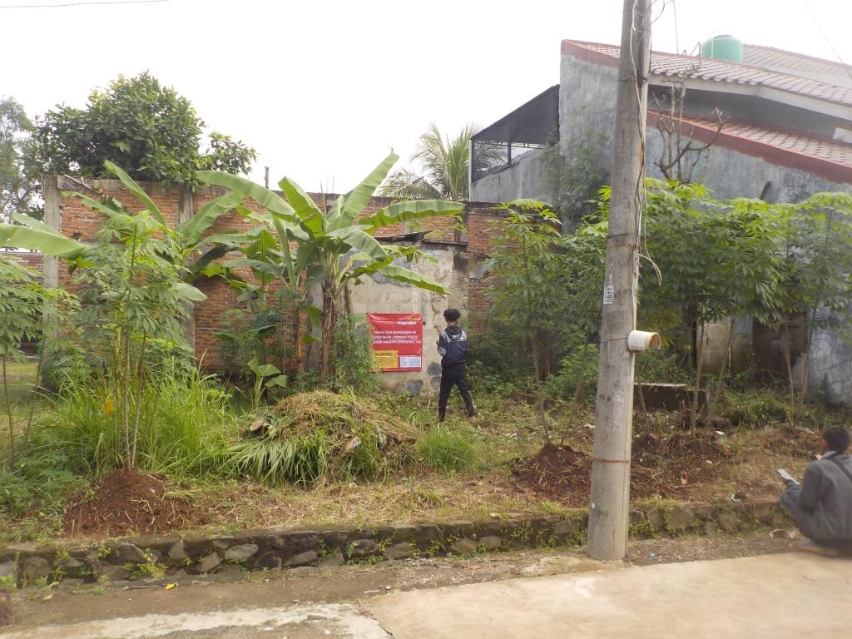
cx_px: 426
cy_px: 320
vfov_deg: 46.8
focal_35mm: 30
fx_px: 738
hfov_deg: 60.0
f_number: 3.3
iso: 125
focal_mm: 4.1
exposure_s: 1/500
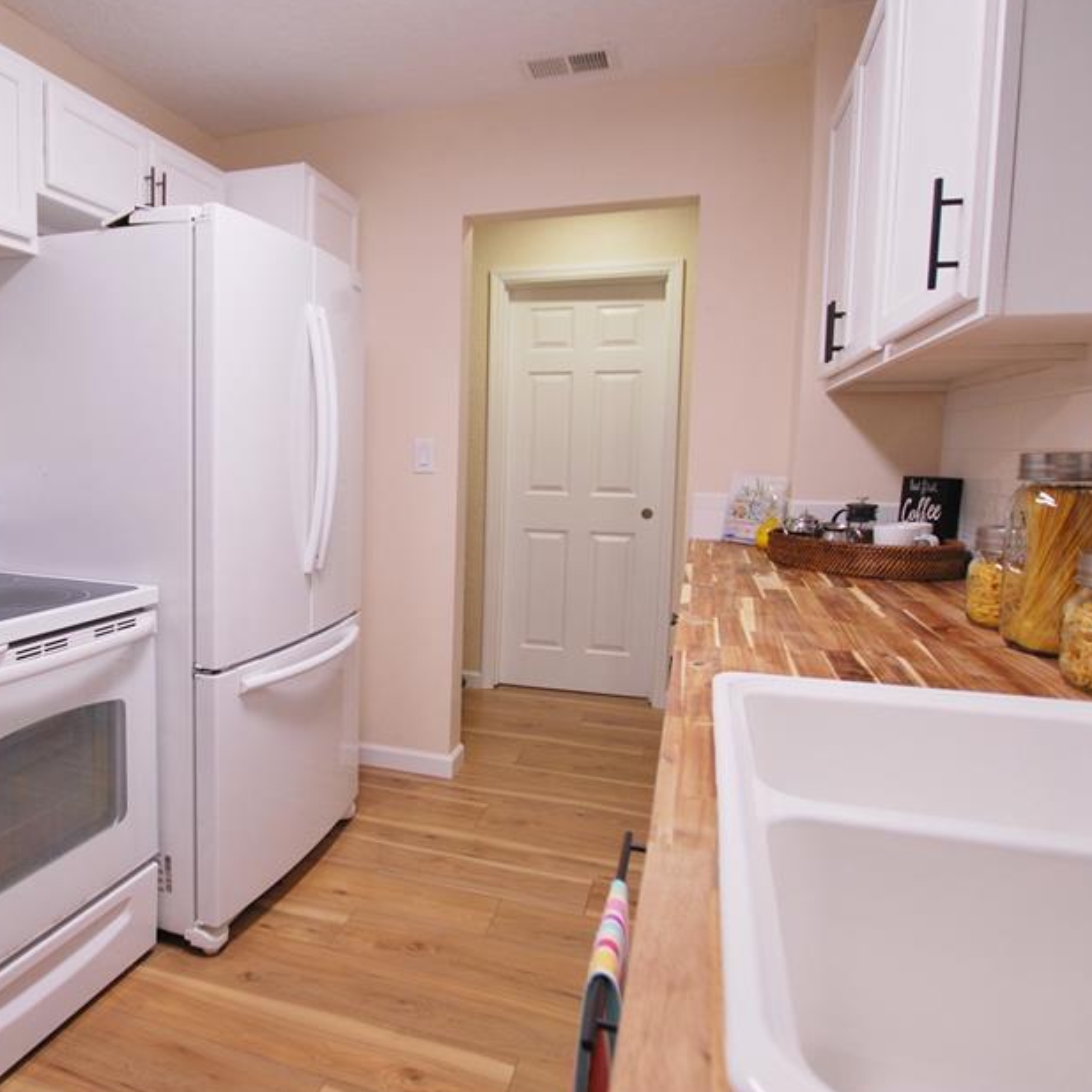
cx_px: 347
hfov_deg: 62.4
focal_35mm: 24
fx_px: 869
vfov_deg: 64.3
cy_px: 530
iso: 200
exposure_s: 1/60
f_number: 4
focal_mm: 11.5
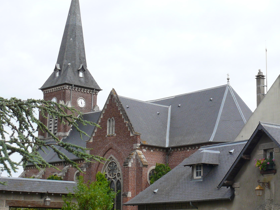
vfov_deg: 19.4
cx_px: 260
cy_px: 105
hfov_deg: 24.8
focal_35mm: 76
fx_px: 615
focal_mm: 7.4
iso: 100
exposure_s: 1/320
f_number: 5.6
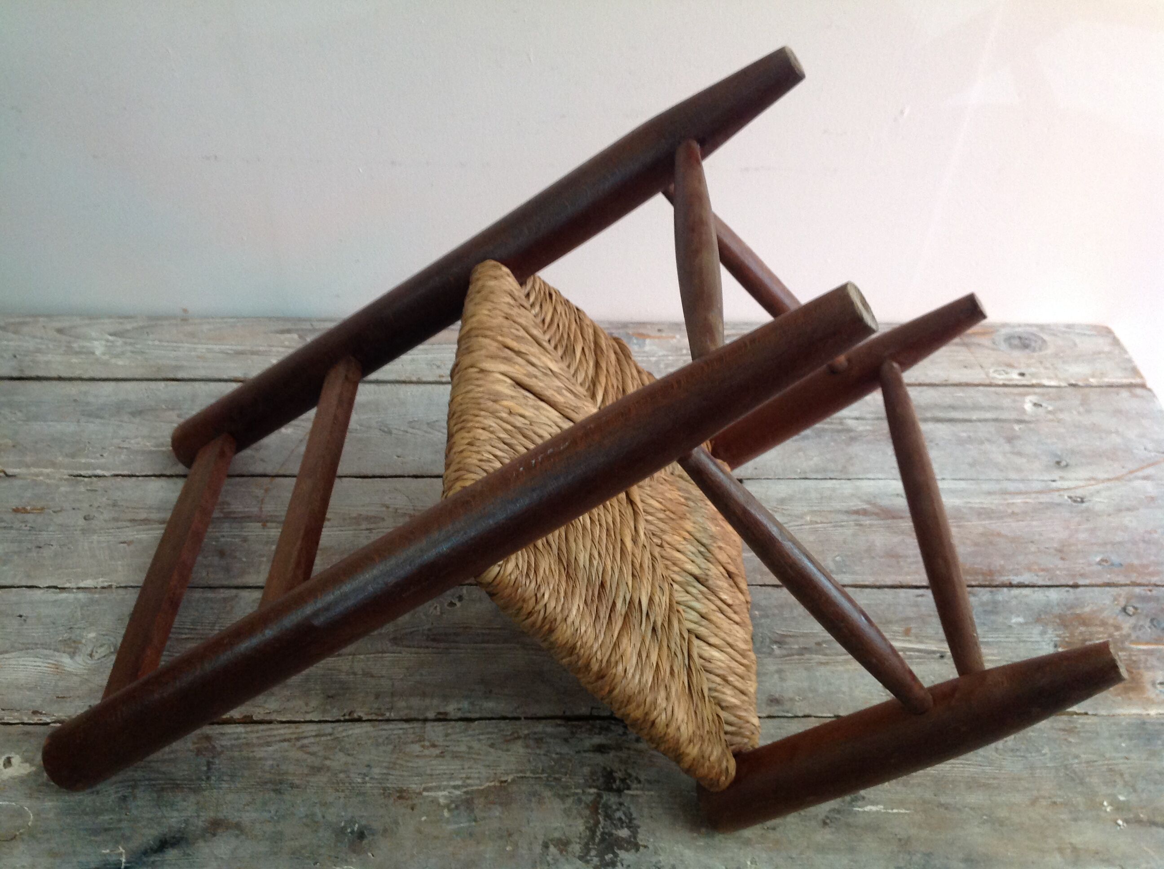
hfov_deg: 52.7
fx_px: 1175
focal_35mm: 35
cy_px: 434
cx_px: 582
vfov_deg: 40.6
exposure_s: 1/15
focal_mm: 4.28
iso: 160
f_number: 2.4
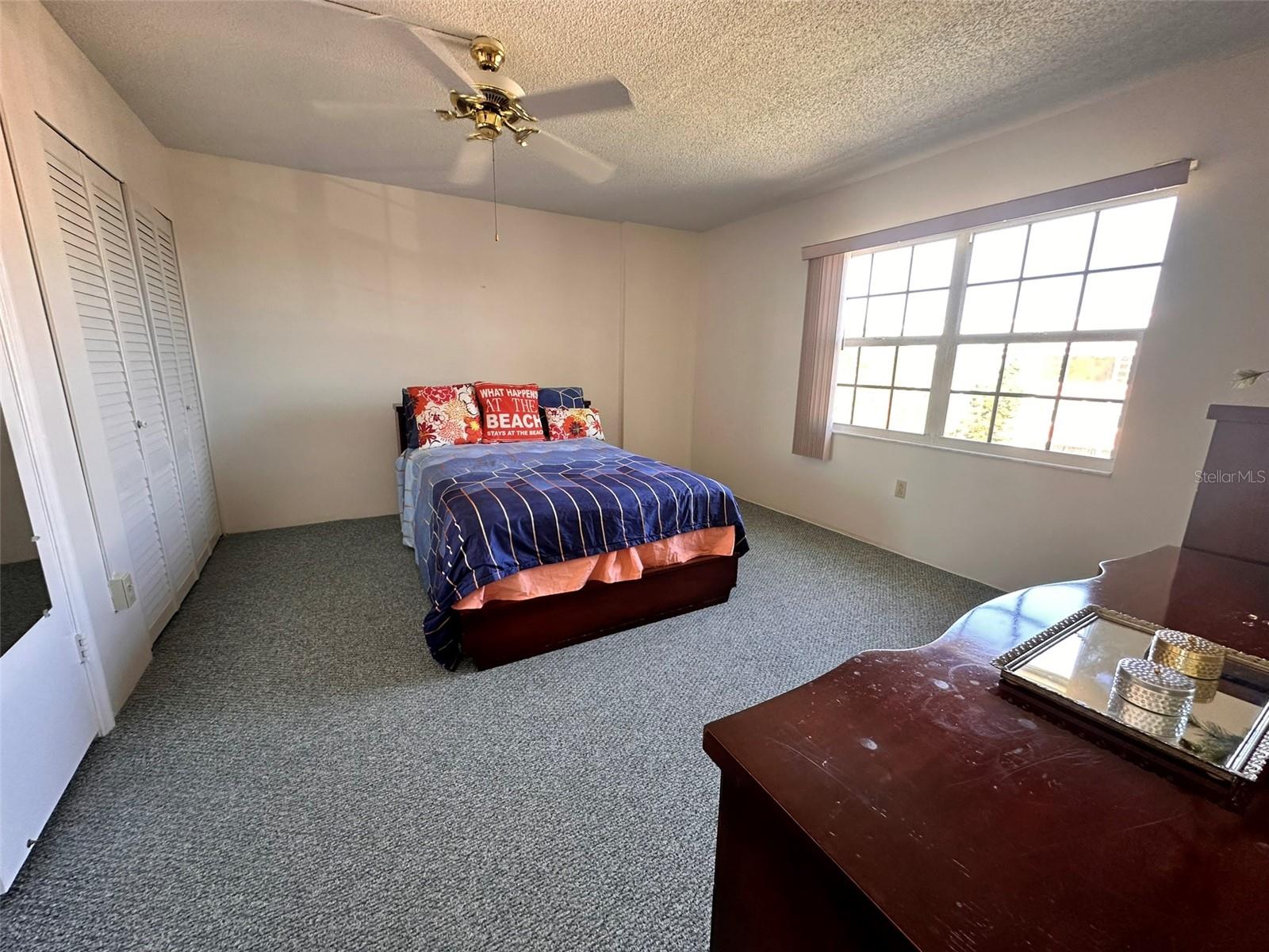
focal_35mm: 14
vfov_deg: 85.7
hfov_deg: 102.1
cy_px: 476
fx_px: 513
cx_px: 634
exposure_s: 1/60
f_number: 2.2
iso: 200
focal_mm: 2.22
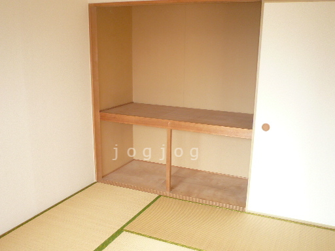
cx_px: 157
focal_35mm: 35
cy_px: 152
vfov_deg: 40.5
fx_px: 339
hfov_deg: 52.6
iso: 100
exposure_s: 1/30
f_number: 2.8
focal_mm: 4.6
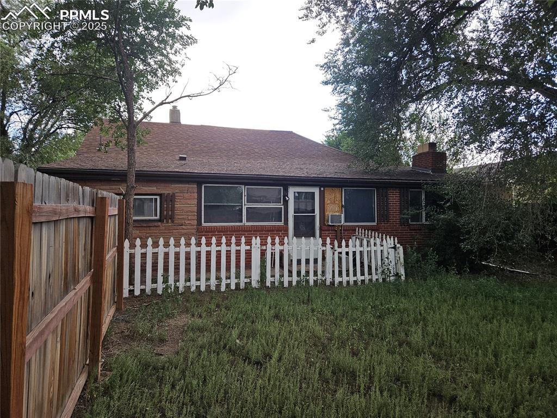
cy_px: 209
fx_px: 370
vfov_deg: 58.8
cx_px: 278
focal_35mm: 23
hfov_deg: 74.0
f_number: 1.8
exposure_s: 1/244
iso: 25
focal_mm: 5.4
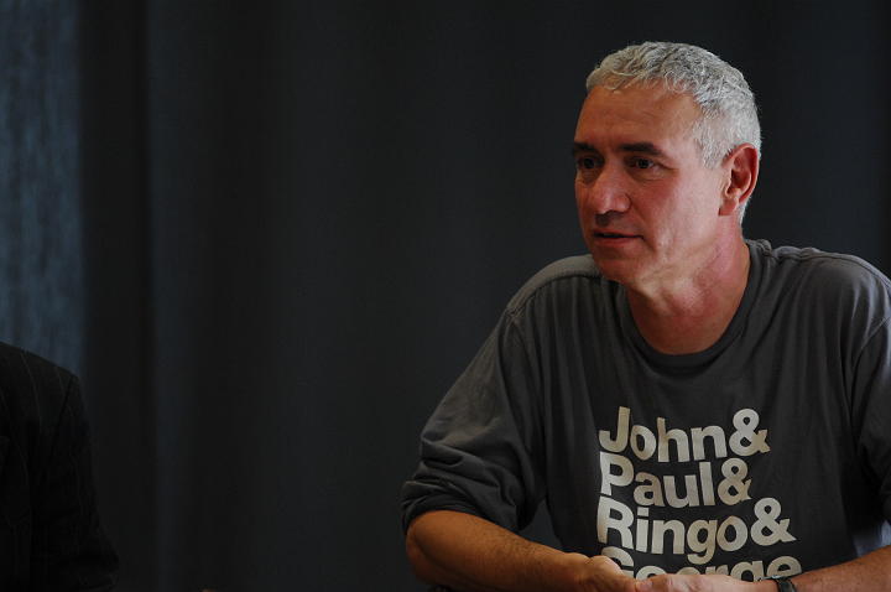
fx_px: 7415
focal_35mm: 300
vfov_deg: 4.6
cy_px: 296
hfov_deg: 6.9
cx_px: 446
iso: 500
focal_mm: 200
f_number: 2.8
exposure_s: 1/50
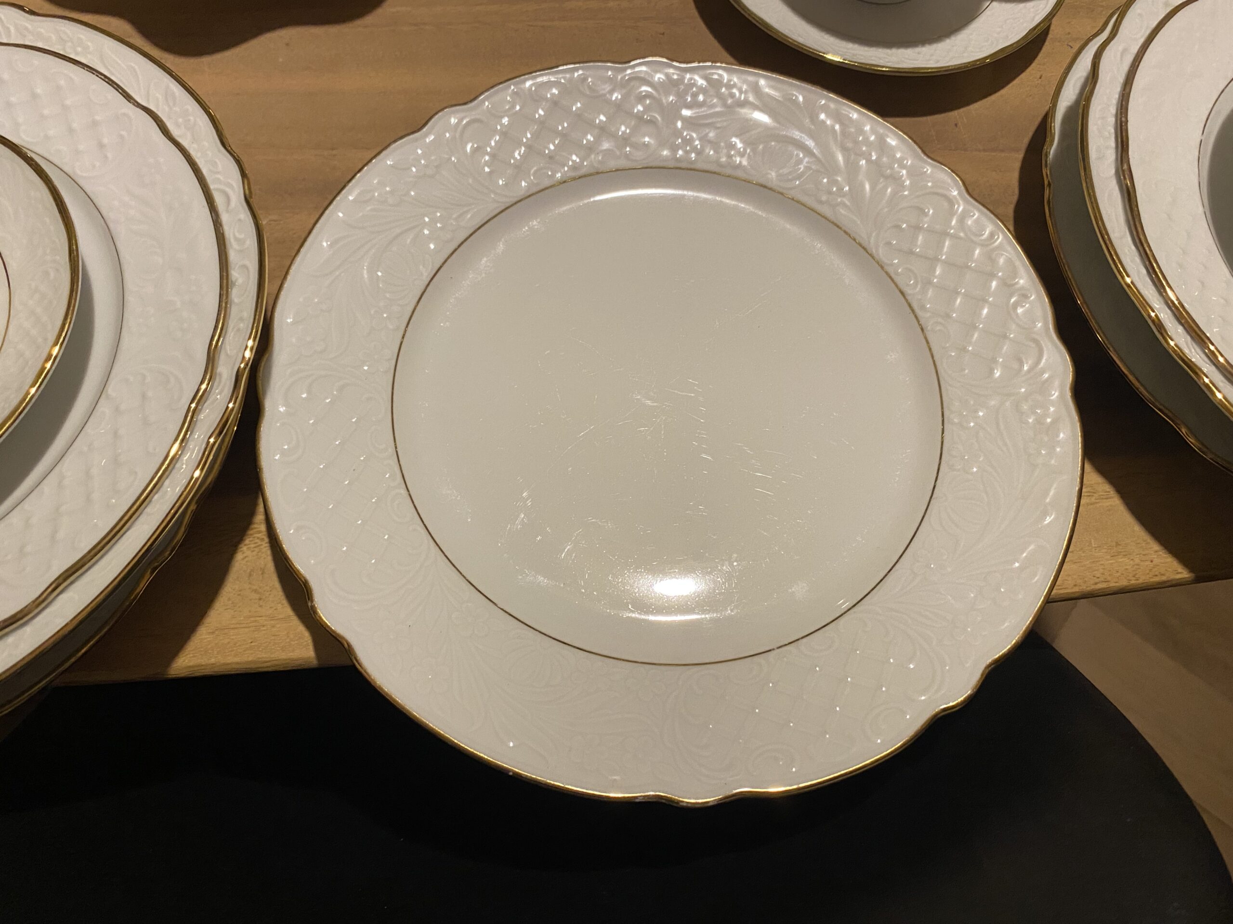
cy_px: 462
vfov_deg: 53.1
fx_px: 926
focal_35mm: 26
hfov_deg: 67.3
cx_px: 616
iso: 320
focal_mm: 4.25
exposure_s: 1/60
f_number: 1.8
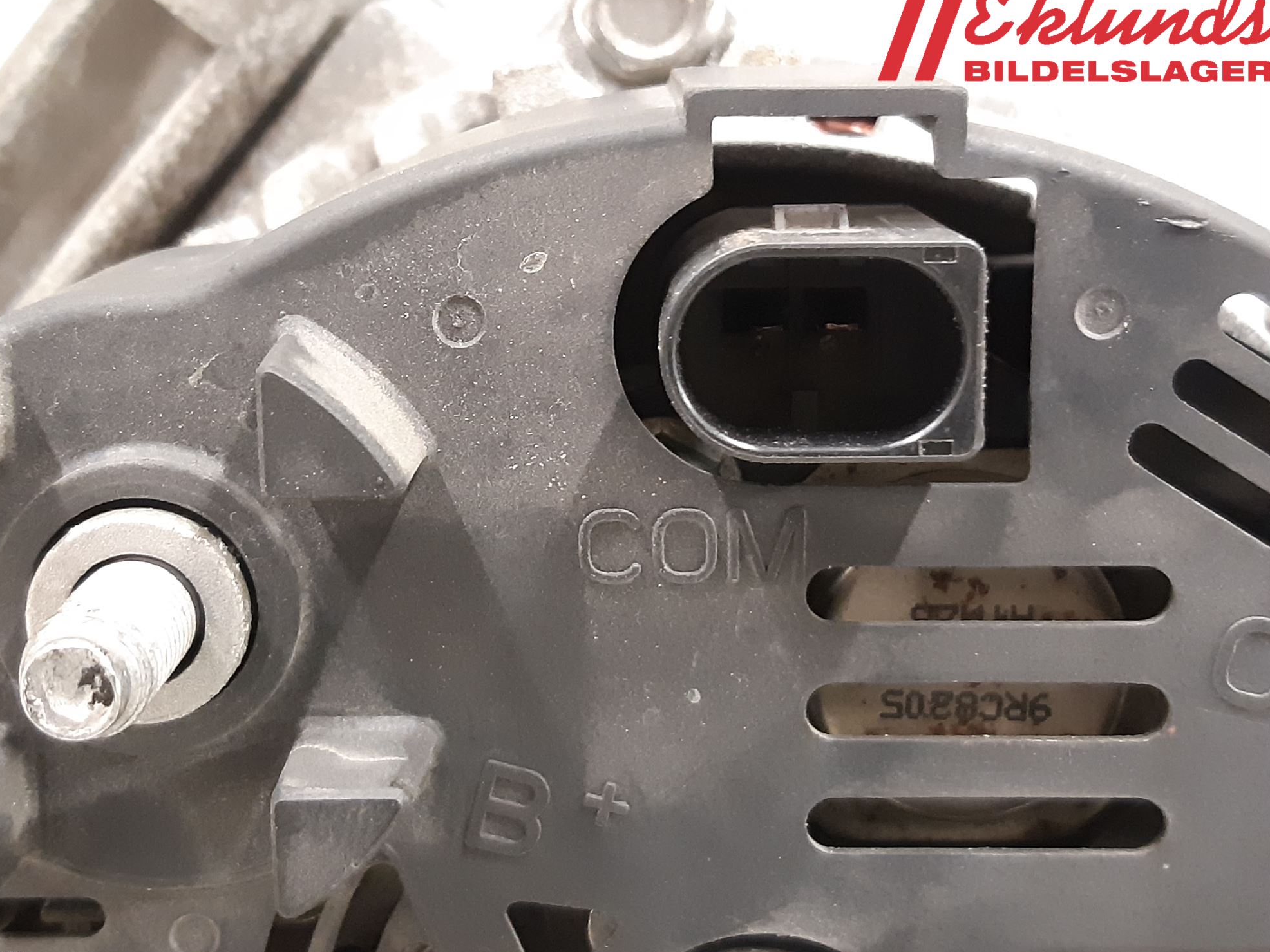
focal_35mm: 27
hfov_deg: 65.3
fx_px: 991
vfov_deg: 51.4
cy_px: 467
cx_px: 614
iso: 500
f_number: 1.7
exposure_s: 1/25
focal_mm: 3.93
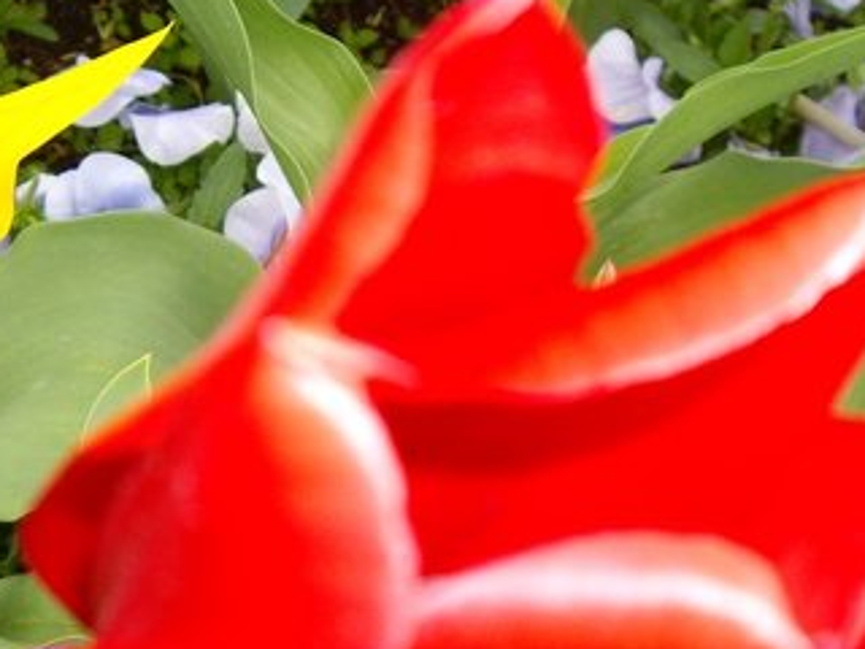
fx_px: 1899
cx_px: 270
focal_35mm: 76
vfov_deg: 19.4
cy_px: 403
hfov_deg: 25.5
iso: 100
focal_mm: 6.2
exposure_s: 1/125
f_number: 2.7
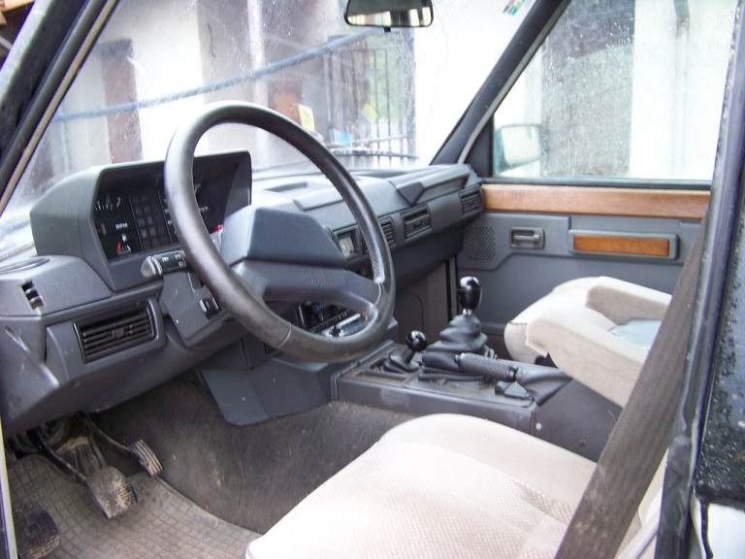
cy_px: 280
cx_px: 372
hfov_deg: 51.4
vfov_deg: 39.7
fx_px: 775
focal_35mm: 36
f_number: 2.8
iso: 125
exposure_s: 1/30
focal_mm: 5.85
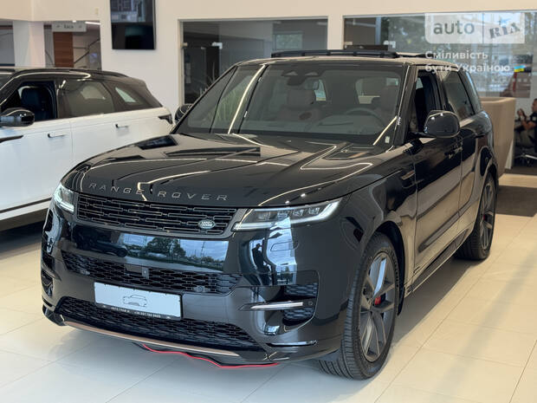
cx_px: 268
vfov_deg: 30.3
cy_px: 202
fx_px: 745
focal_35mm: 48
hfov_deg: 39.7
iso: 80
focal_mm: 6.76
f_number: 1.78
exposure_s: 1/102
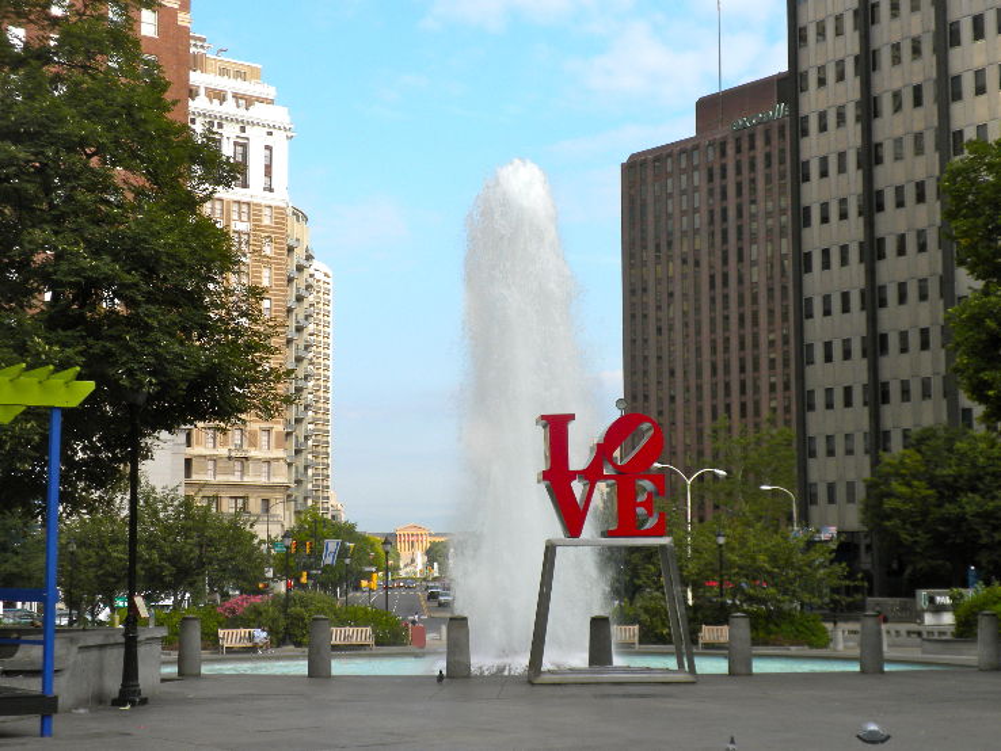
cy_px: 376
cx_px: 500
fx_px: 1736
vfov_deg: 24.4
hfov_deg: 32.2
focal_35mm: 60
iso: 64
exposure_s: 1/252
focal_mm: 10.7
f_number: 4.7
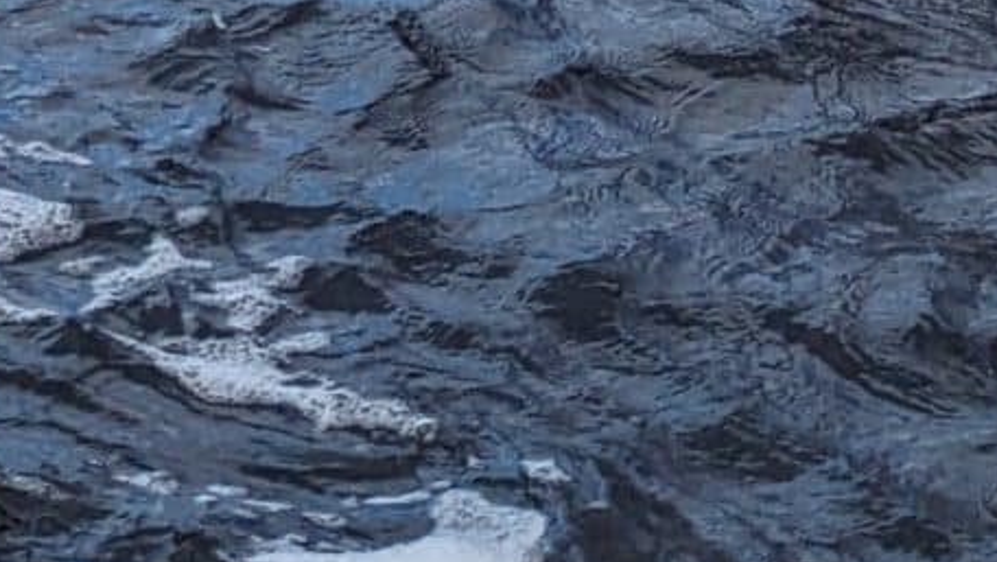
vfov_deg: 7.2
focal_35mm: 147
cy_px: -1257
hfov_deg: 13.9
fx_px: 3888
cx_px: -378
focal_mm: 6.81
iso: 46
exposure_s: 1/1715
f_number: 1.85
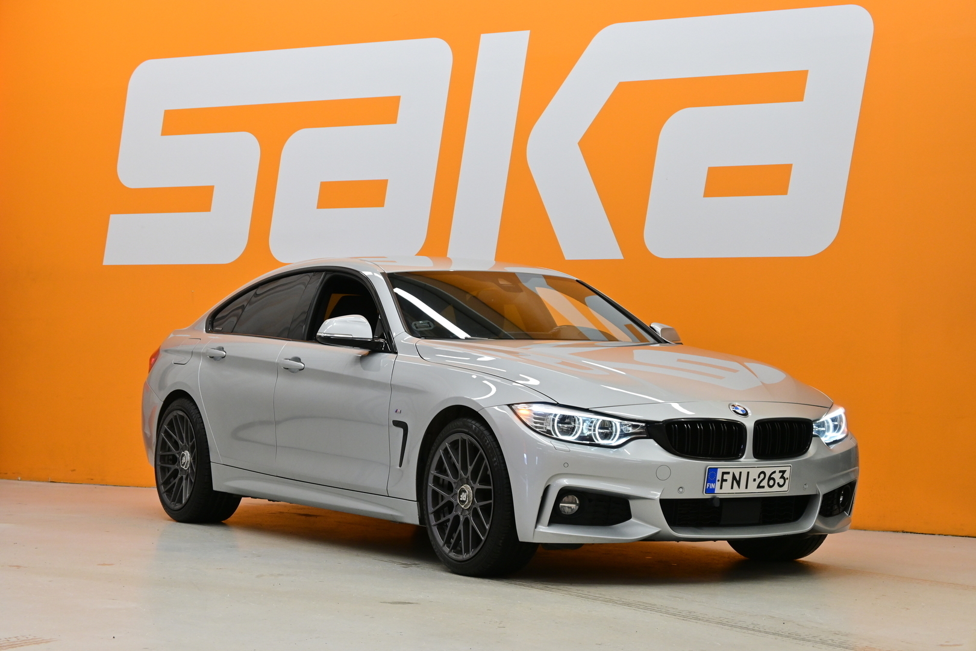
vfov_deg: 18.2
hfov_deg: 27.0
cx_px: 488
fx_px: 2033
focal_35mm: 75
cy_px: 326
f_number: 6.3
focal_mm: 50
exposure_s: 1/100
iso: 800
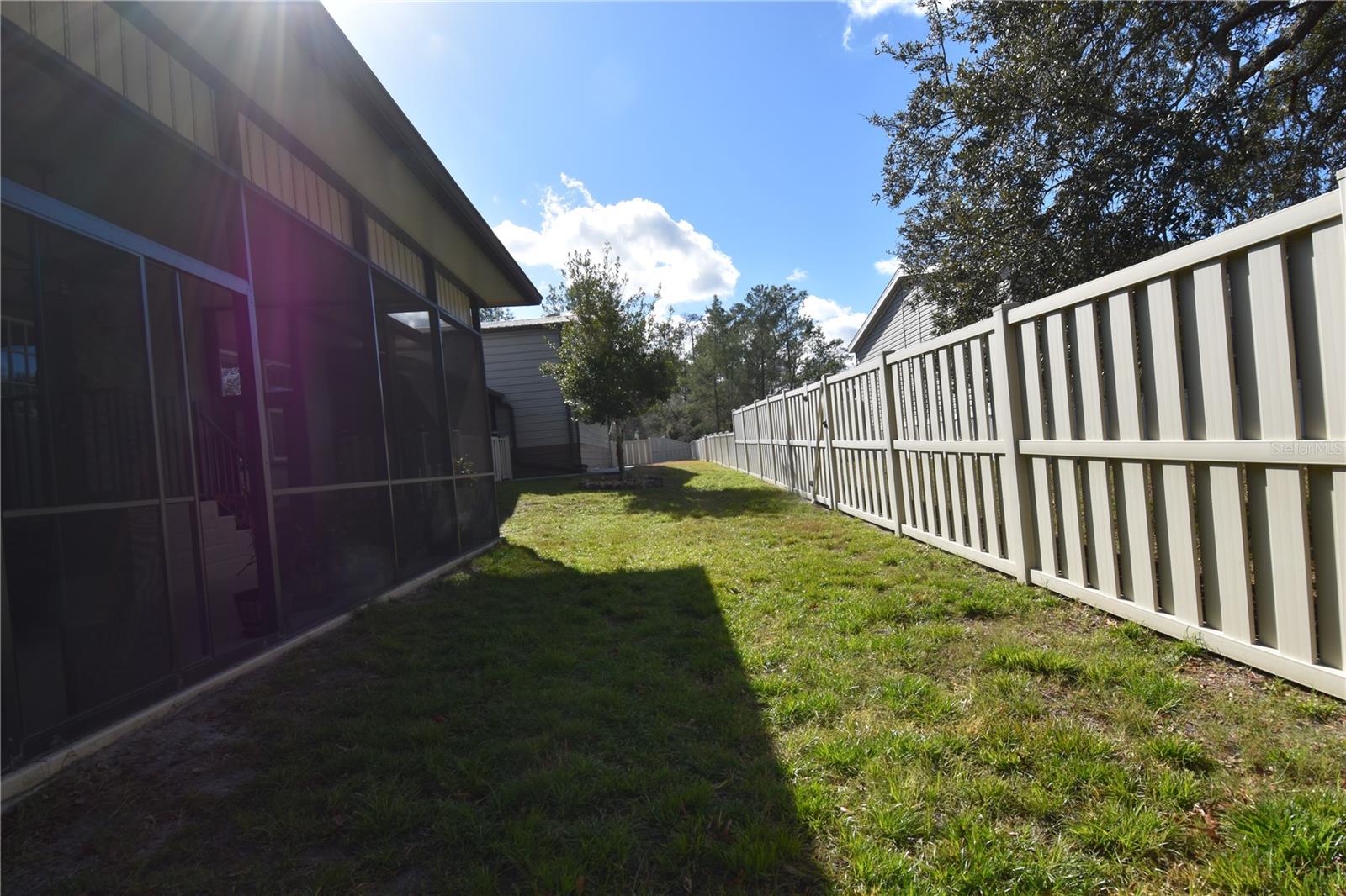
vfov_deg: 67.4
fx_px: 673
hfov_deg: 90.0
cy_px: 448
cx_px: 673
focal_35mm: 18
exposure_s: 1/200
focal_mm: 12
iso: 100
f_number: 10
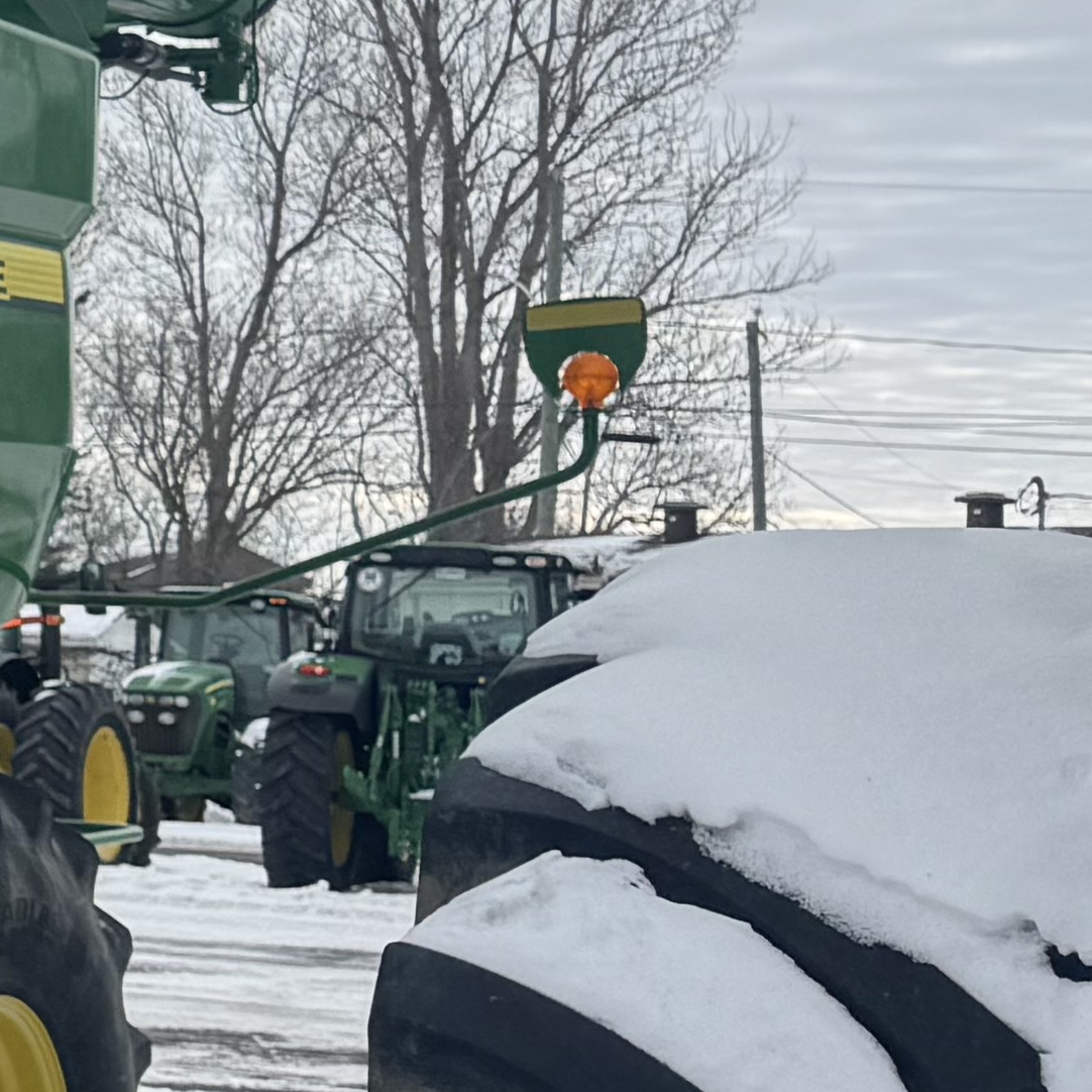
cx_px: -1627
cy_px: 324
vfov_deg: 15.5
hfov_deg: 12.1
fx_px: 3997
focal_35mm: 112
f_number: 1.78
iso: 80
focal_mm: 6.76
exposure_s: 1/6410
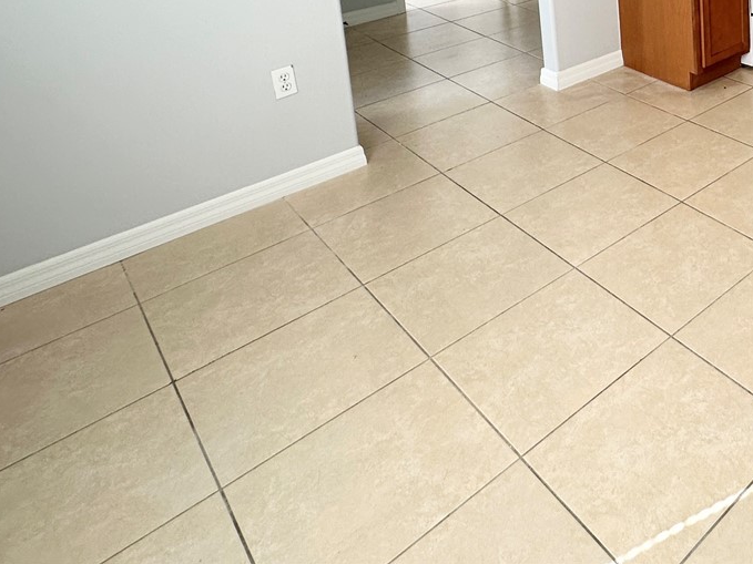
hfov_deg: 45.0
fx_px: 718
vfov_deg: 34.9
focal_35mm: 33
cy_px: -100
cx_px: 786
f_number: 2.2
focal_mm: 2.22
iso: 64
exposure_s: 1/120
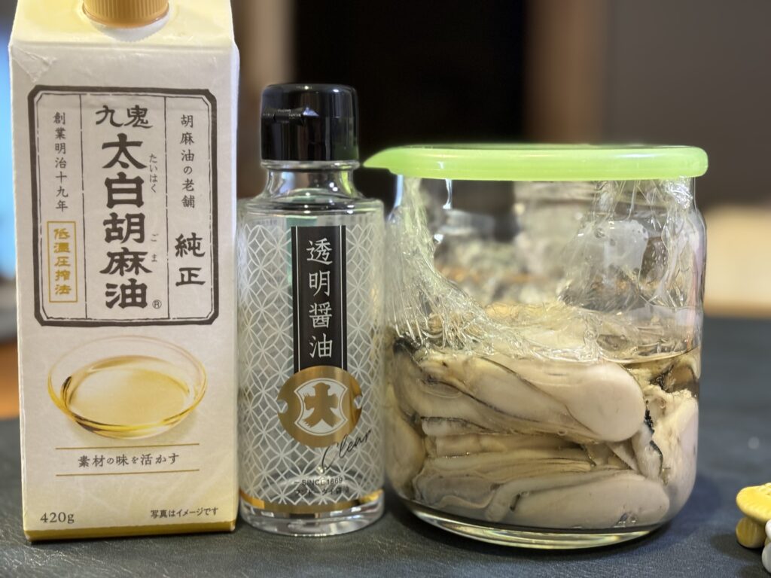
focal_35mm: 52
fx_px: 1158
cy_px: 289
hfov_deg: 36.8
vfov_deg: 28.0
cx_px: 386
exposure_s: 1/50
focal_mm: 5.96
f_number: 1.6
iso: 125
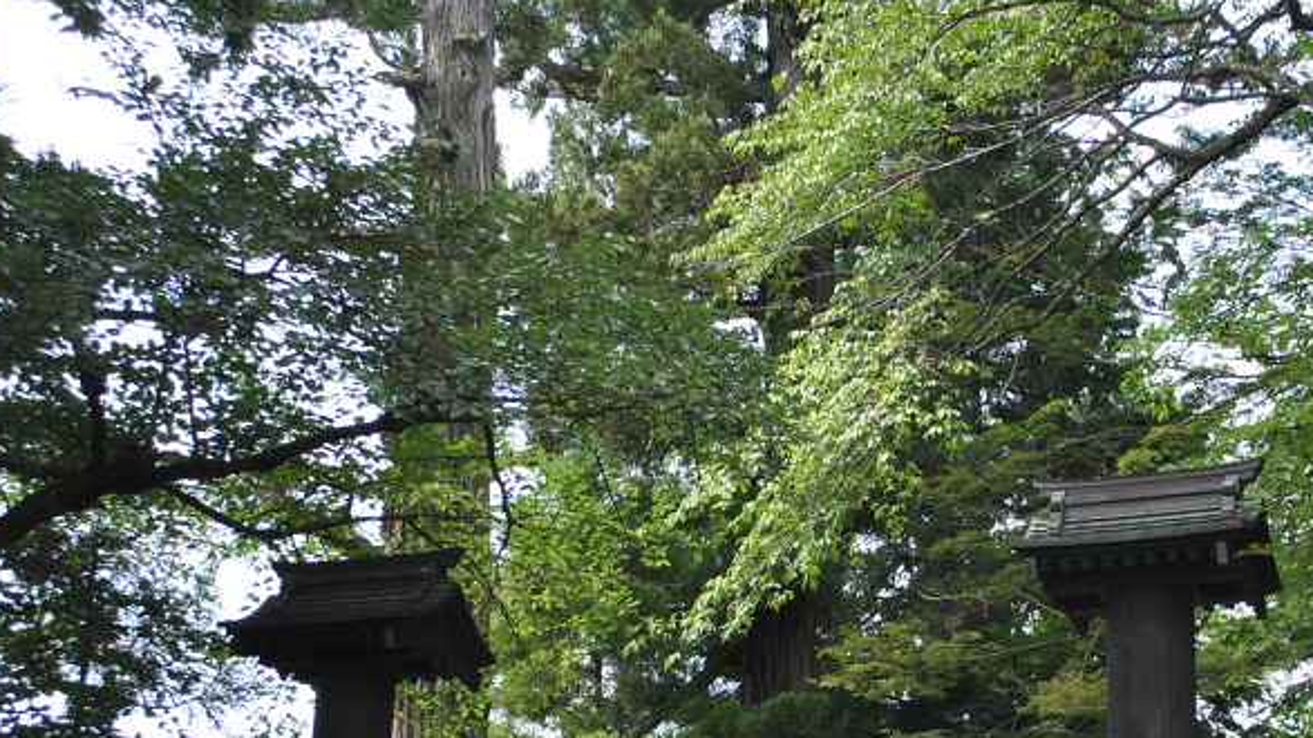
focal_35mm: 74
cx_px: 895
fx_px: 2576
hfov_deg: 28.4
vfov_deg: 16.2
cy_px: 574
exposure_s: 1/250
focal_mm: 30
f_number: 5.6
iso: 200
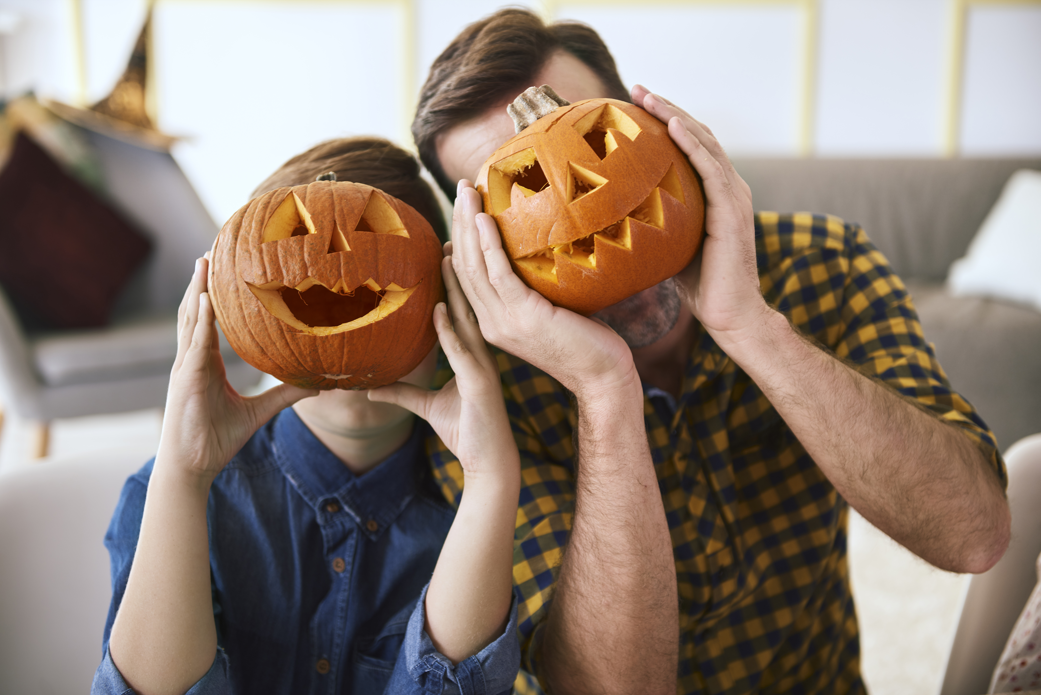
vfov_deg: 20.6
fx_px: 1909
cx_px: 520
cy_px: 348
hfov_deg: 30.5
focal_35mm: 66
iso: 100
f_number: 2.8
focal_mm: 66
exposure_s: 1/125
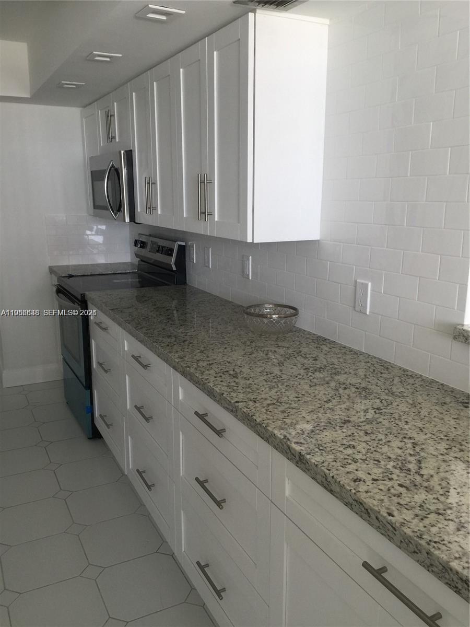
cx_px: 235
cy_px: 314
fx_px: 525
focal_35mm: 29
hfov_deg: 48.2
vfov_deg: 61.7
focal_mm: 4.15
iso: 32
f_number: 2.2
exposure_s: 1/40
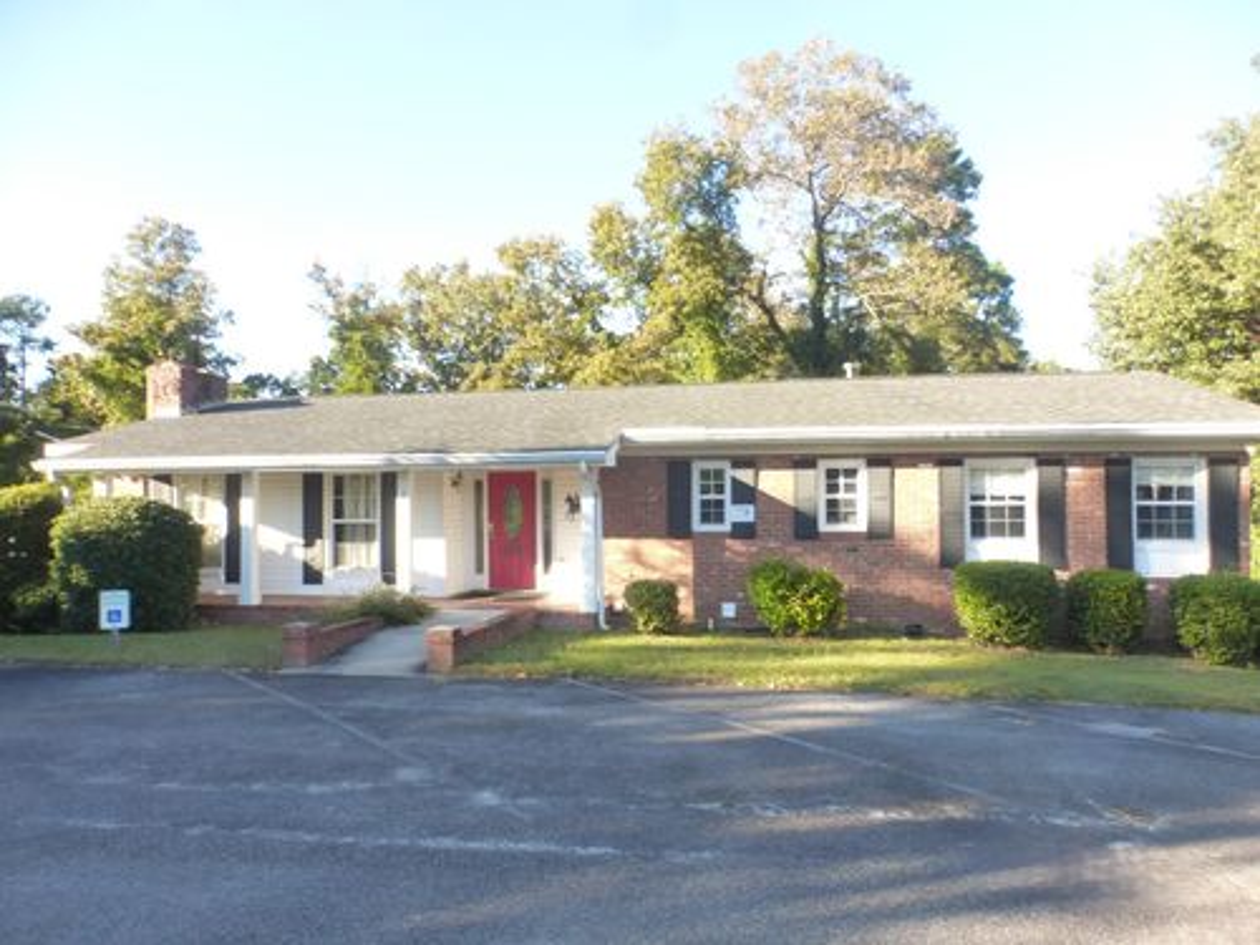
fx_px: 874
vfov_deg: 56.8
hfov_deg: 71.6
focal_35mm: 24
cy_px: 472
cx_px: 630
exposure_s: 1/100
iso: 160
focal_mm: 4.3
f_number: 4
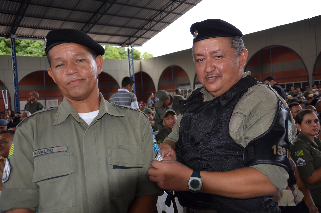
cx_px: 160
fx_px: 294
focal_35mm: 33
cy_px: 106
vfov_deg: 39.8
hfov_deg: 57.3
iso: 160
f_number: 3.8
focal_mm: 22
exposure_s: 1/200
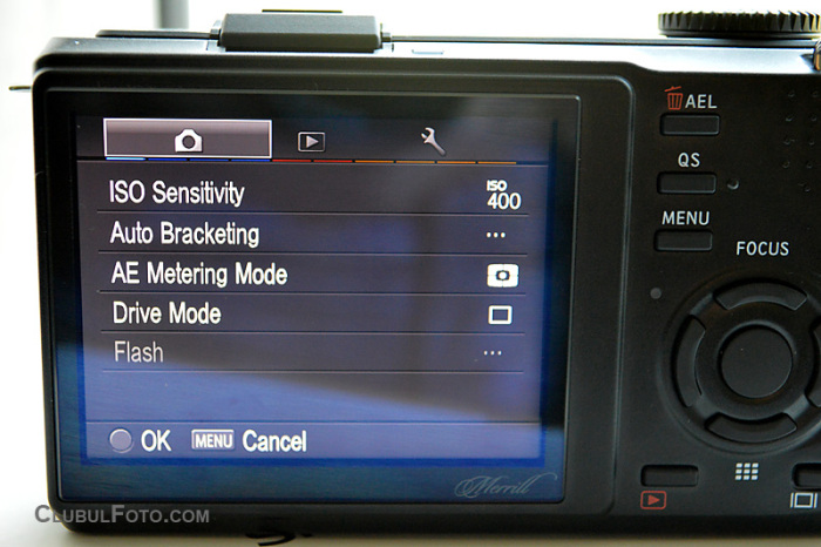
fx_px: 1299
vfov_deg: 23.8
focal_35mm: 57
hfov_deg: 35.1
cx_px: 410
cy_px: 274
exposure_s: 1/60
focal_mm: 38
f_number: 6.3
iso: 2200
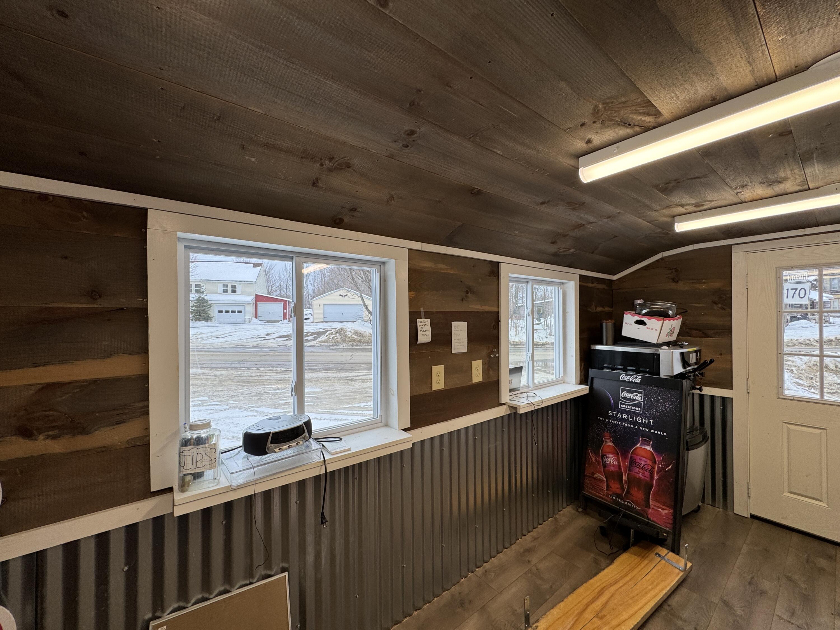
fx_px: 340
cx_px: 420
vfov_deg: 85.7
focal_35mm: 14
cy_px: 315
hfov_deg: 102.1
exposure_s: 1/140
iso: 40
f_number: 2.2
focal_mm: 2.22
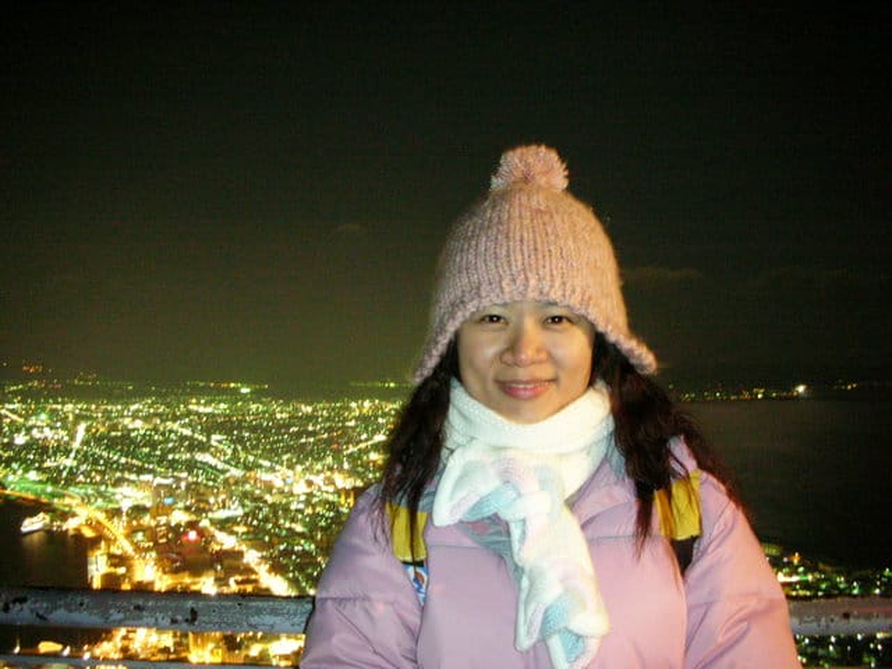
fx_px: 902
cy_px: 334
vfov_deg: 40.7
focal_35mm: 35
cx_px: 446
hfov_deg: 52.6
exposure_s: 1
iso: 200
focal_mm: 5.8
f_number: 3
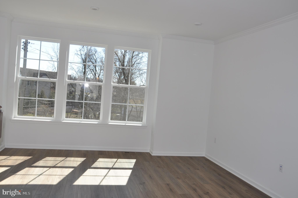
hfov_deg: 59.6
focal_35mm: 32
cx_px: 149
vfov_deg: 41.6
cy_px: 99
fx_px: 260
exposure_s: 1/200
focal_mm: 21
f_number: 9
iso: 200
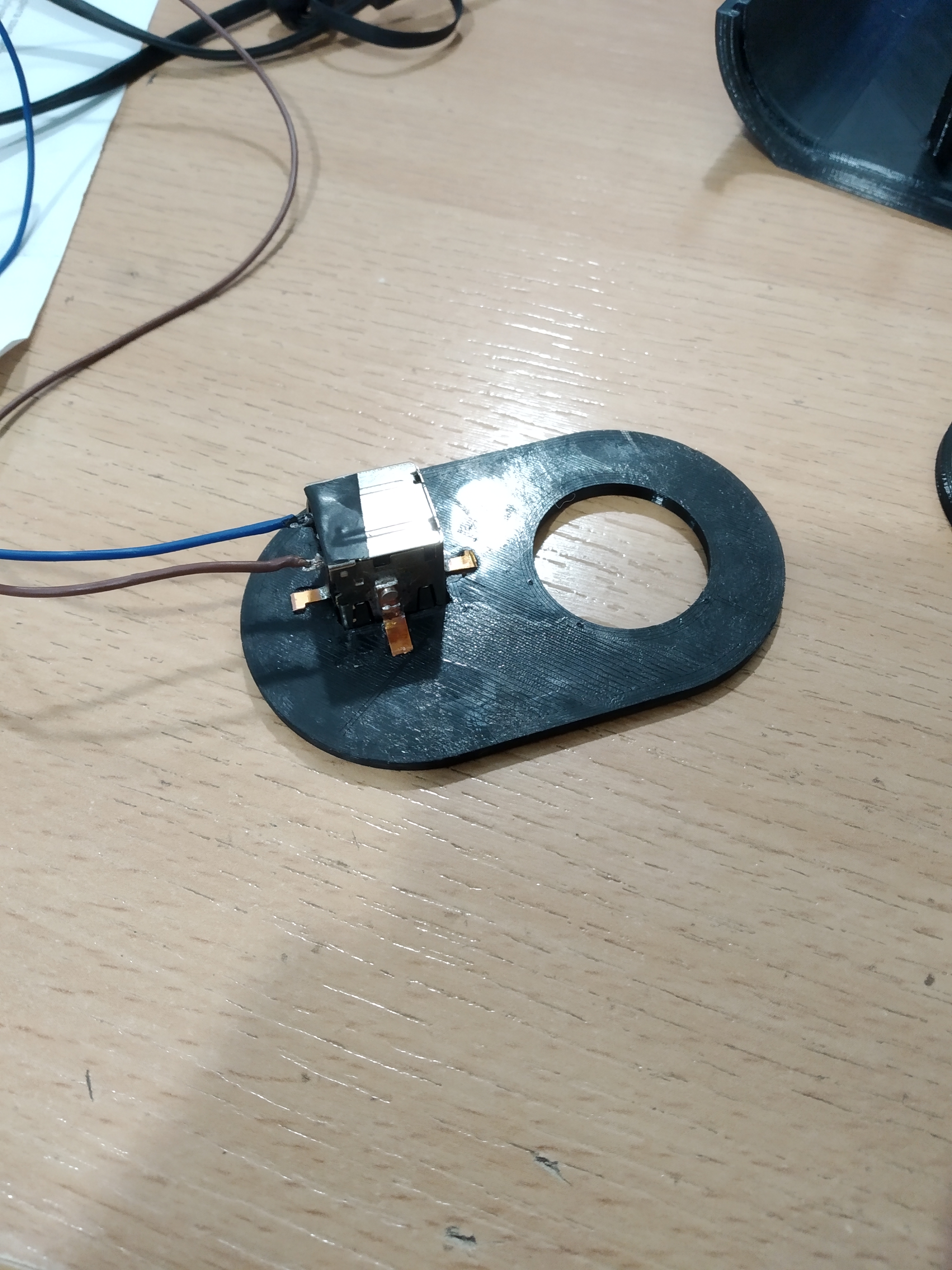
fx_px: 953
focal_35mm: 26
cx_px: 476
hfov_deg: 53.1
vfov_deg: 67.3
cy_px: 635
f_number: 2.2
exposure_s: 1/20
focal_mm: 3.82
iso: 500
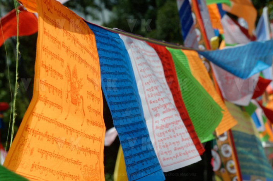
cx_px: 139
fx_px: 965
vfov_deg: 10.7
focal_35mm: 128
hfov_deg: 16.1
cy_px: 97
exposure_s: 1/160
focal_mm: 75
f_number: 14
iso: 125
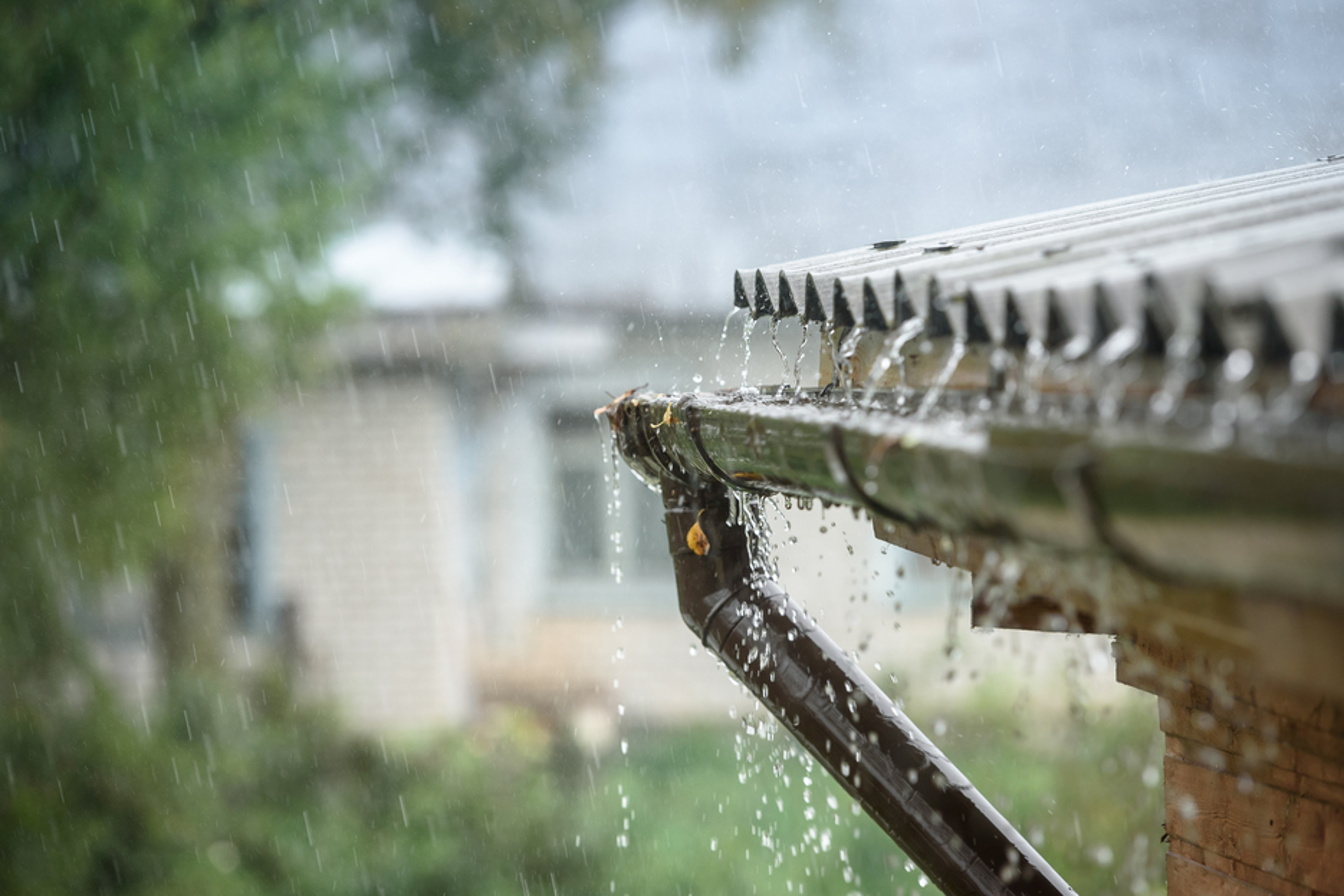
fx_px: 5415
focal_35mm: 145
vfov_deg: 9.5
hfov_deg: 14.1
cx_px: 672
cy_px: 448
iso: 400
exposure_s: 1/320
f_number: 4.5
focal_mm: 145
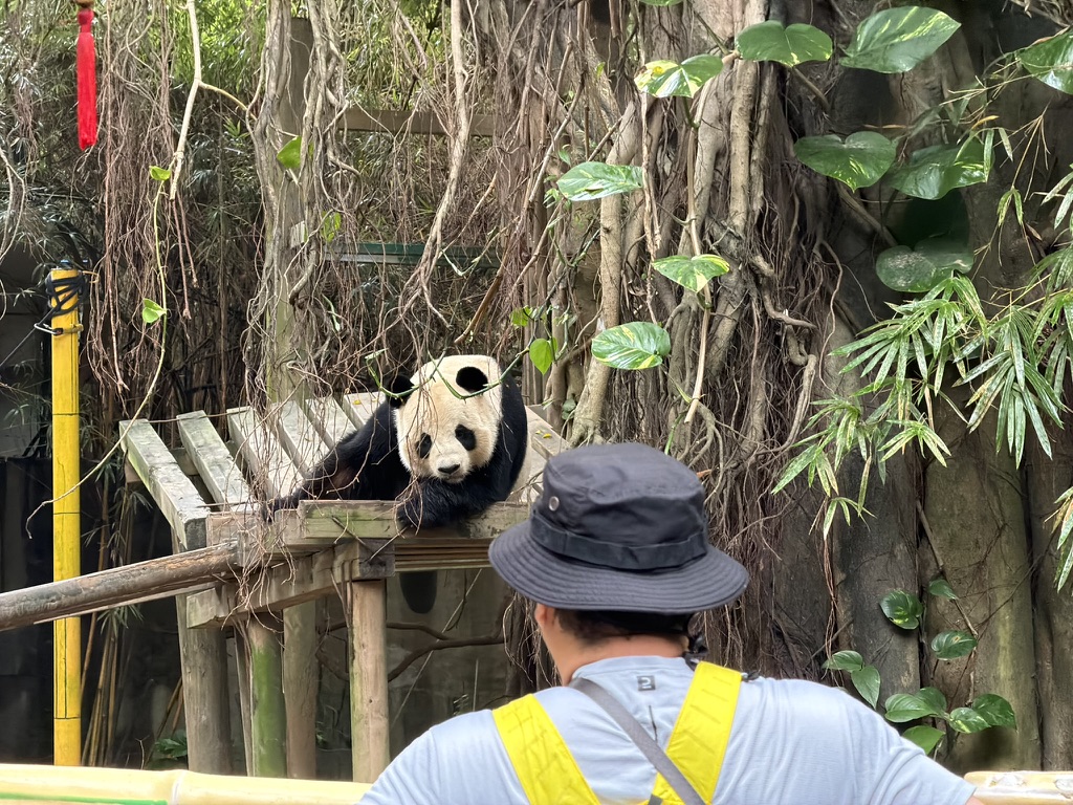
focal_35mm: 100
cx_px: 536
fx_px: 3100
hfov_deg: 19.6
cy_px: 402
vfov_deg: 14.8
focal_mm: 16.89
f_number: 2.8
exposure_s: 1/77
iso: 640
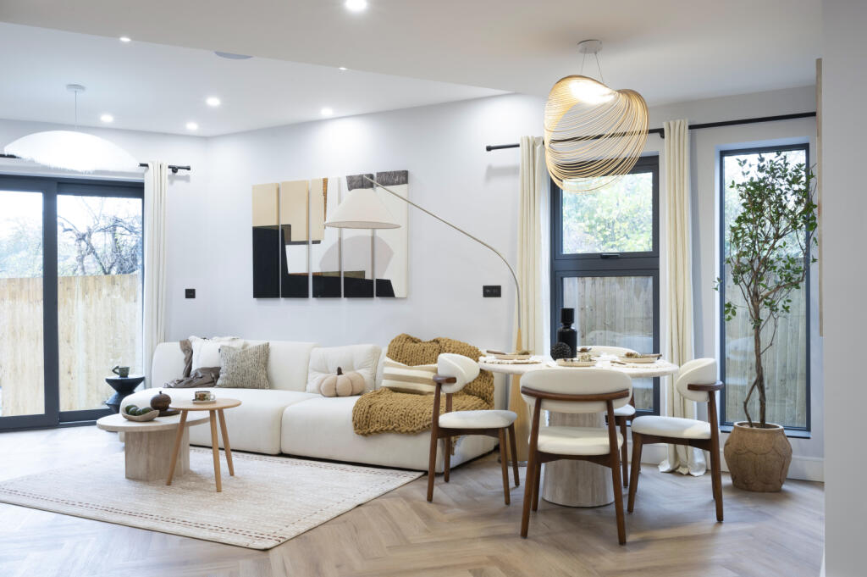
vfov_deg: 43.5
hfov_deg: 62.0
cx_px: 434
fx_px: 722
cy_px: 288
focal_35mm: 30
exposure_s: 1
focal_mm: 30
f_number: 16
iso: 200
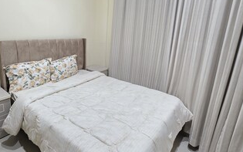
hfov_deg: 84.0
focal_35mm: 20
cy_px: 62
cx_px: 97
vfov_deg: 59.3
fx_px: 132
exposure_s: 1/50
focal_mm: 2.2
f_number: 1.9
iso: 640
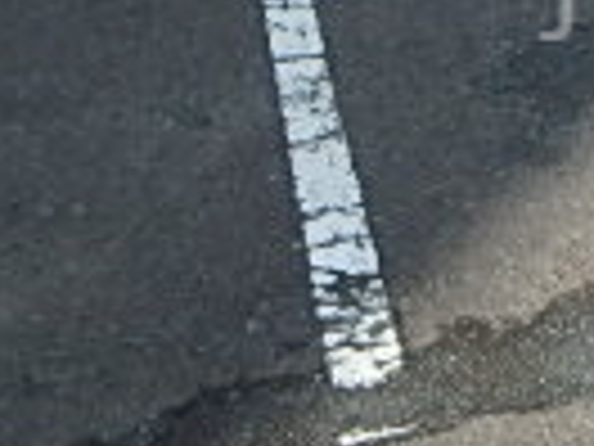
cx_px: 846
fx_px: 1750
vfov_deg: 14.3
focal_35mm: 102
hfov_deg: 17.6
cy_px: -14
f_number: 3.5
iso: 125
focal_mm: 3.7
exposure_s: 1/640
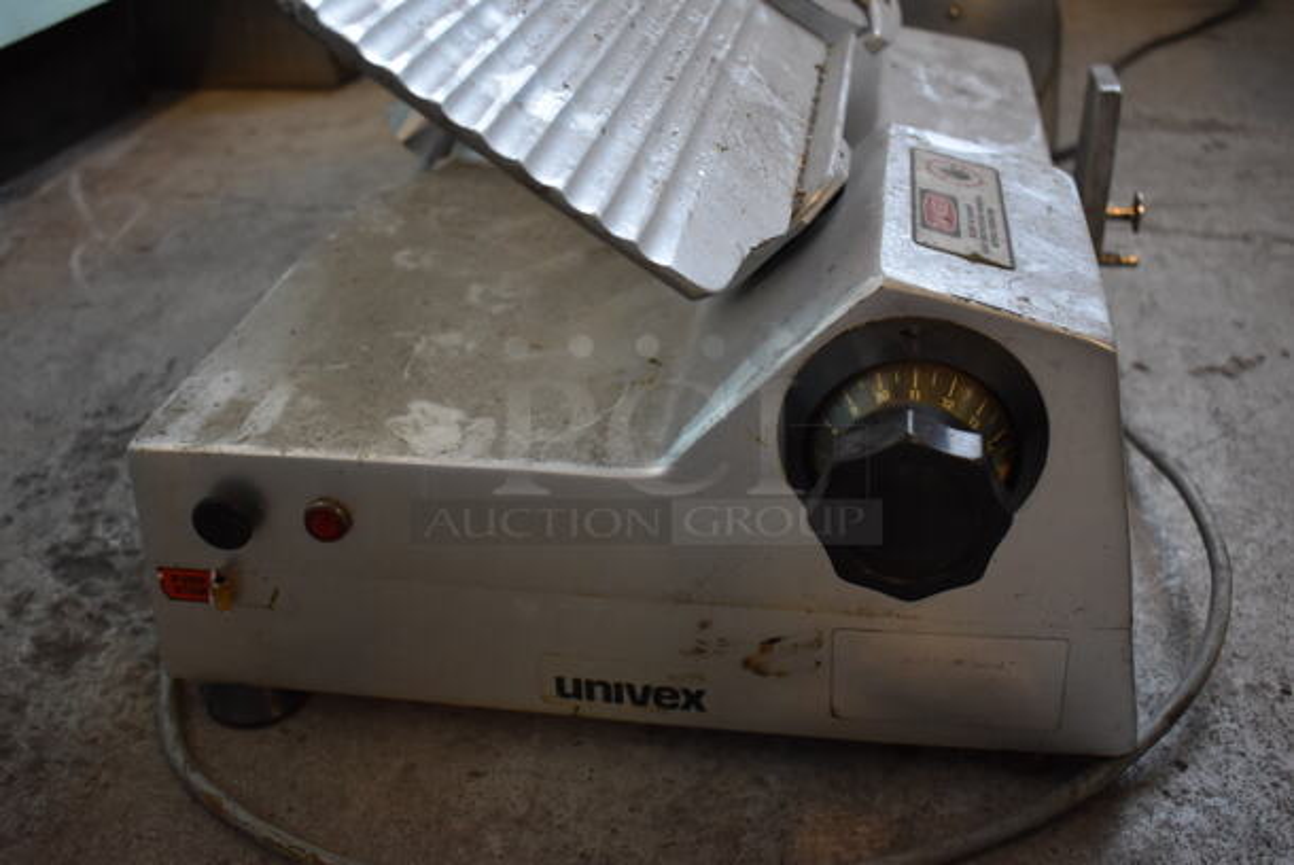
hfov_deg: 51.2
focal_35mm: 38
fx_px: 1349
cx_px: 647
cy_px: 432
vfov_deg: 35.6
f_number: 4
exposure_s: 1/125
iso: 1250
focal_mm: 25
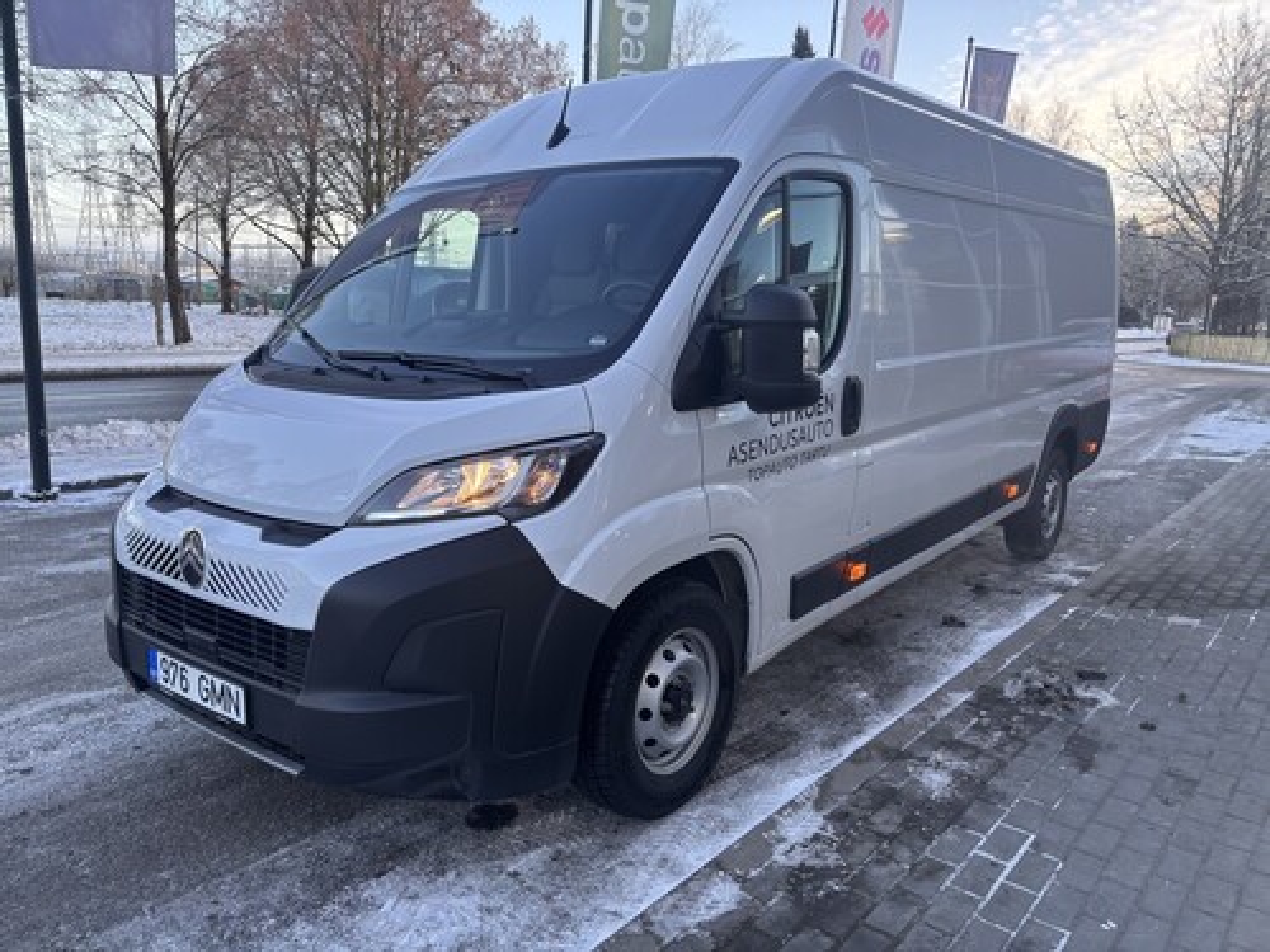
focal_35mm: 26
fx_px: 954
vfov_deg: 53.1
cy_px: 476
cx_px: 635
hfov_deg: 67.3
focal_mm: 5.96
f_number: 1.6
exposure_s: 1/130
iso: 32
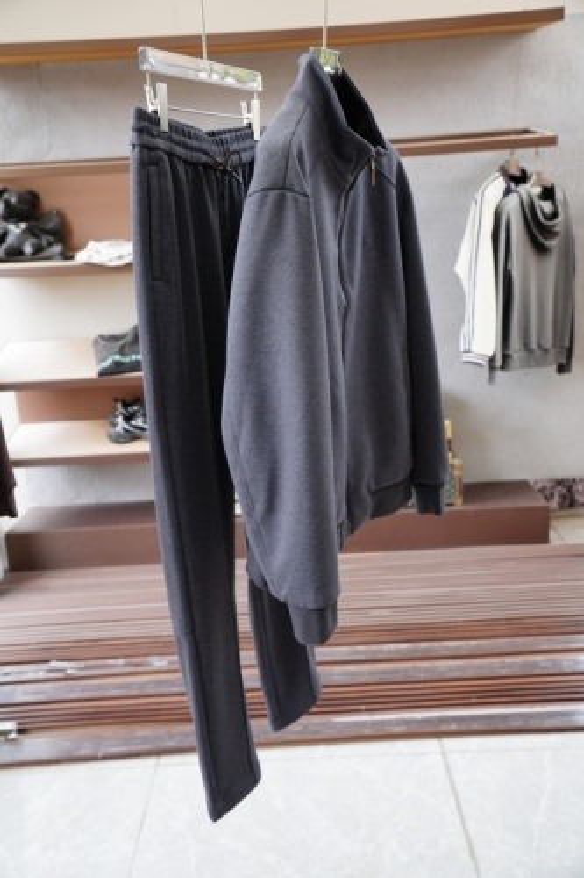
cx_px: 292
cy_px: 439
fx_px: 877
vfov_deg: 53.1
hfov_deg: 36.8
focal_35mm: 36
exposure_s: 1/125
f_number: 4
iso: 250
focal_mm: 24
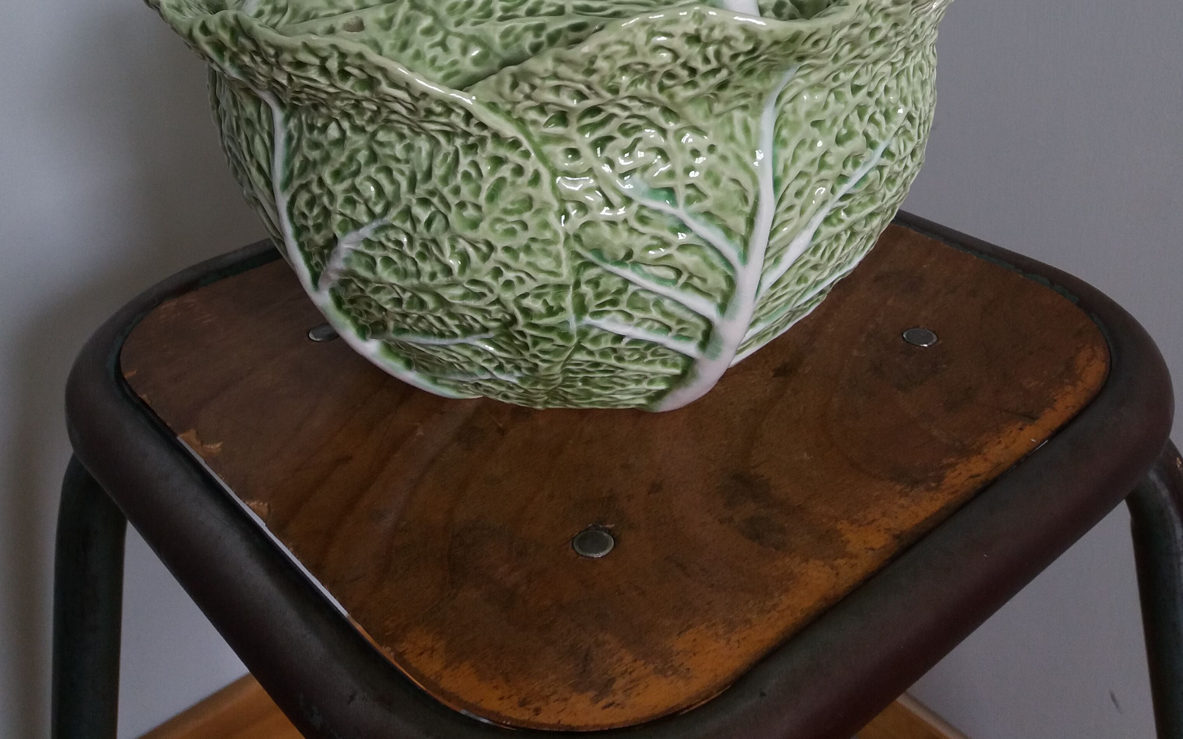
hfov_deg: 49.3
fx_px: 1290
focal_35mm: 40
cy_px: 51
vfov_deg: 30.3
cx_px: 594
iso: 64
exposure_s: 1/33
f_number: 1.9
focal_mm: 3.7
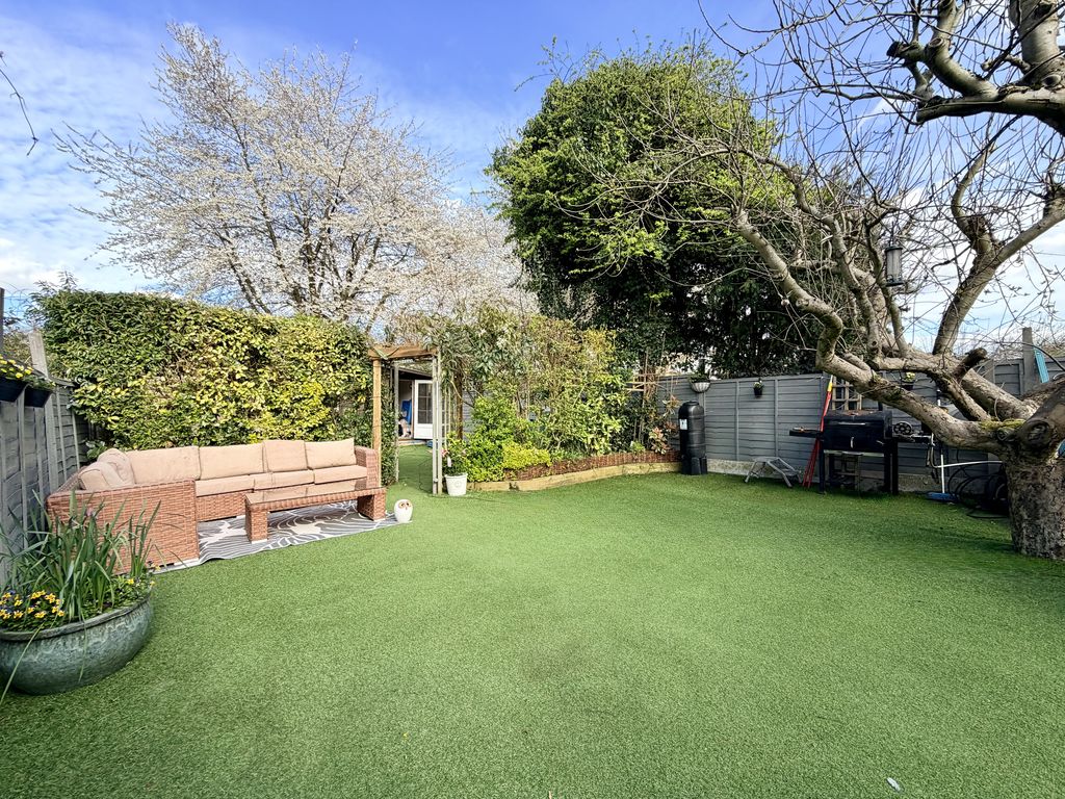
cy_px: 400
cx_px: 532
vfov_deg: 85.7
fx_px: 431
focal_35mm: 14
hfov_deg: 102.1
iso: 50
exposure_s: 1/502
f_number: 2.2
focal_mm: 2.22
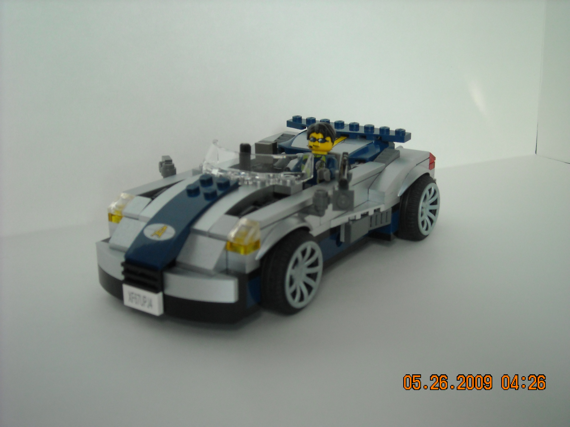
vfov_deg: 29.7
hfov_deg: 38.9
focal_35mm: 49
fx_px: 807
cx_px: 285
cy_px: 214
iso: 183
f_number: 3.2
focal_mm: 7.92
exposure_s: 1/60
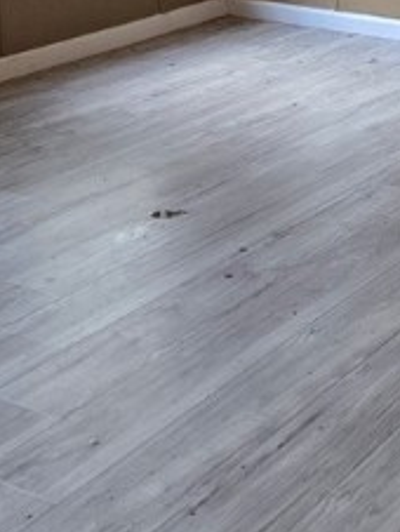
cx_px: 504
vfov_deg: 23.9
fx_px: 1199
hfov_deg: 17.8
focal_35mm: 78
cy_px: -5
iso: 160
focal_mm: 5.4
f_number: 1.8
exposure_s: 1/120
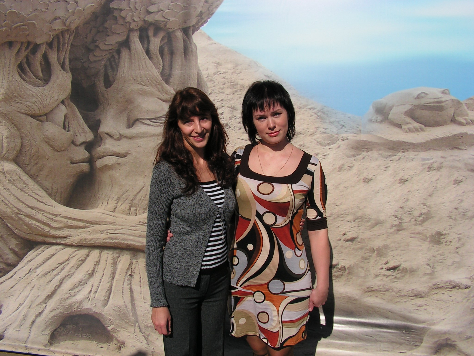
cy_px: 178
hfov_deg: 51.4
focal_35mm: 36
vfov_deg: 39.7
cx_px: 237
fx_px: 493
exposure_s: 1/1250
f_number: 4.8
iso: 64
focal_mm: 6
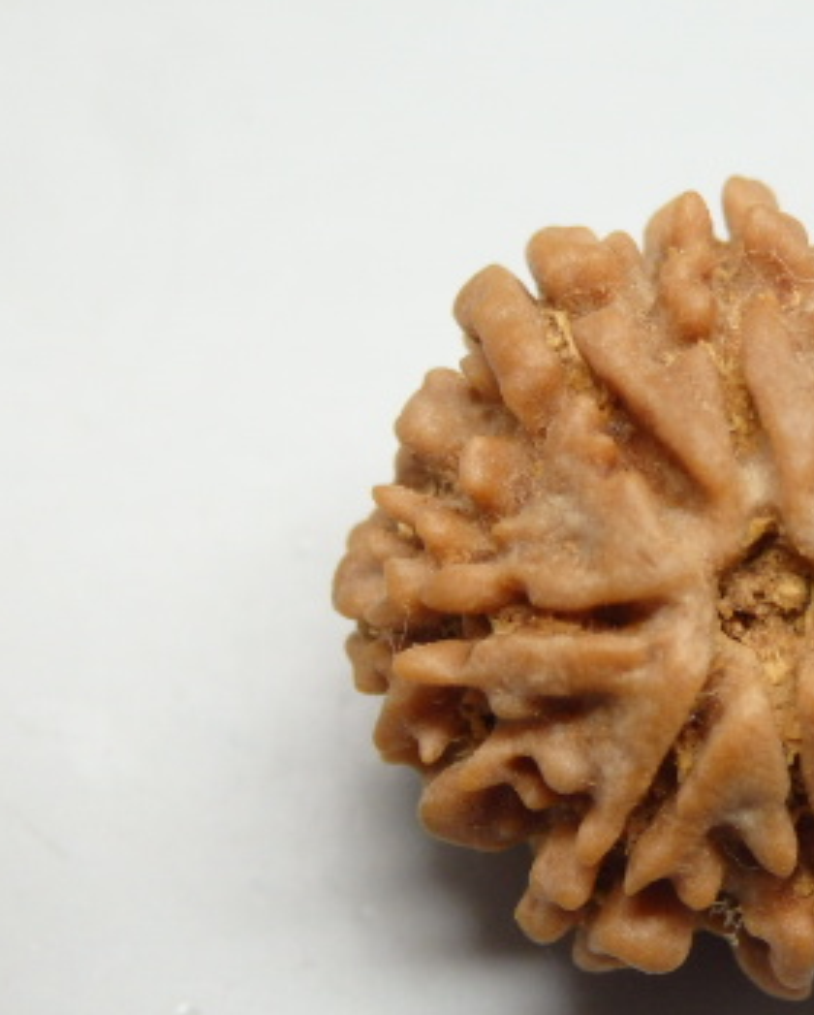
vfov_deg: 16.3
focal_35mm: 118
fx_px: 3547
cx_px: 730
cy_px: 599
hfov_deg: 13.0
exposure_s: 1/100
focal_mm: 11.9
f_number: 4.4
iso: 400
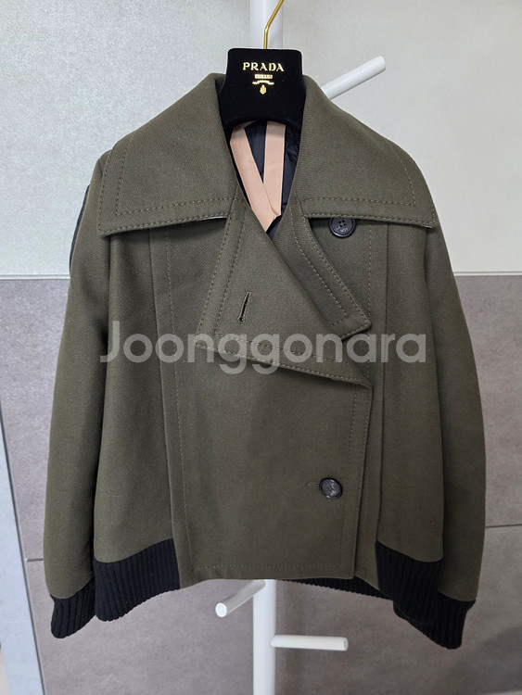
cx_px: 261
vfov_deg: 73.9
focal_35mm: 23
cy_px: 348
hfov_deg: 58.9
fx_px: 462
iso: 640
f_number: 1.7
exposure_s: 1/120
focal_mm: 6.3
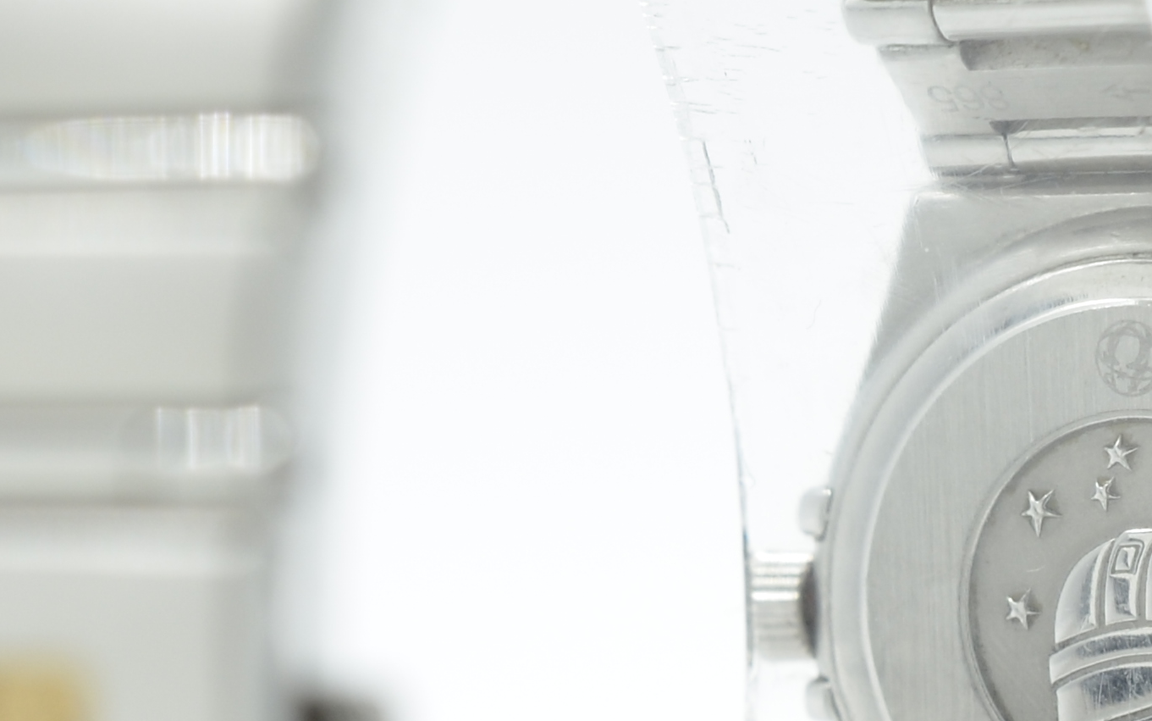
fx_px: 6939
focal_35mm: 221
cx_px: 683
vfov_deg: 5.9
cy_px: 604
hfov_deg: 9.5
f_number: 8
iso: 250
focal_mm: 40
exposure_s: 1/50
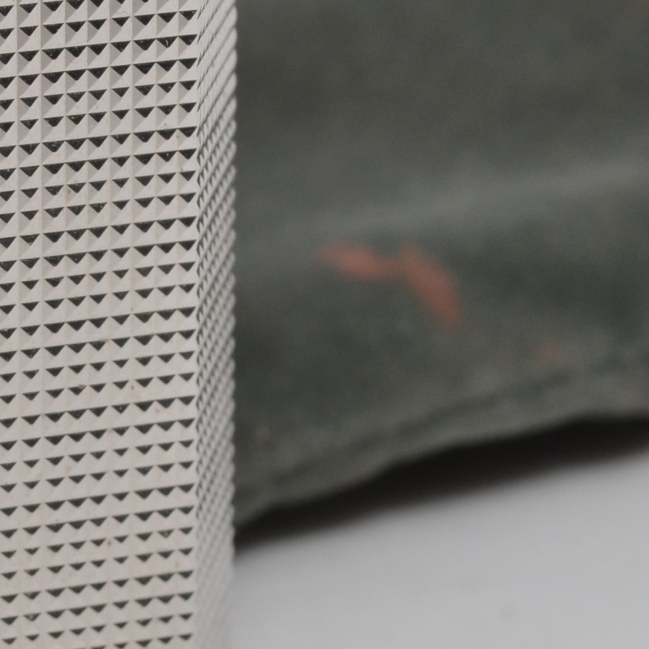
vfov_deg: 7.6
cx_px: -25
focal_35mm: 231
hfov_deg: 7.5
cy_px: 94
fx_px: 4900
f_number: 8
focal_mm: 38
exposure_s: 1/125
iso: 250
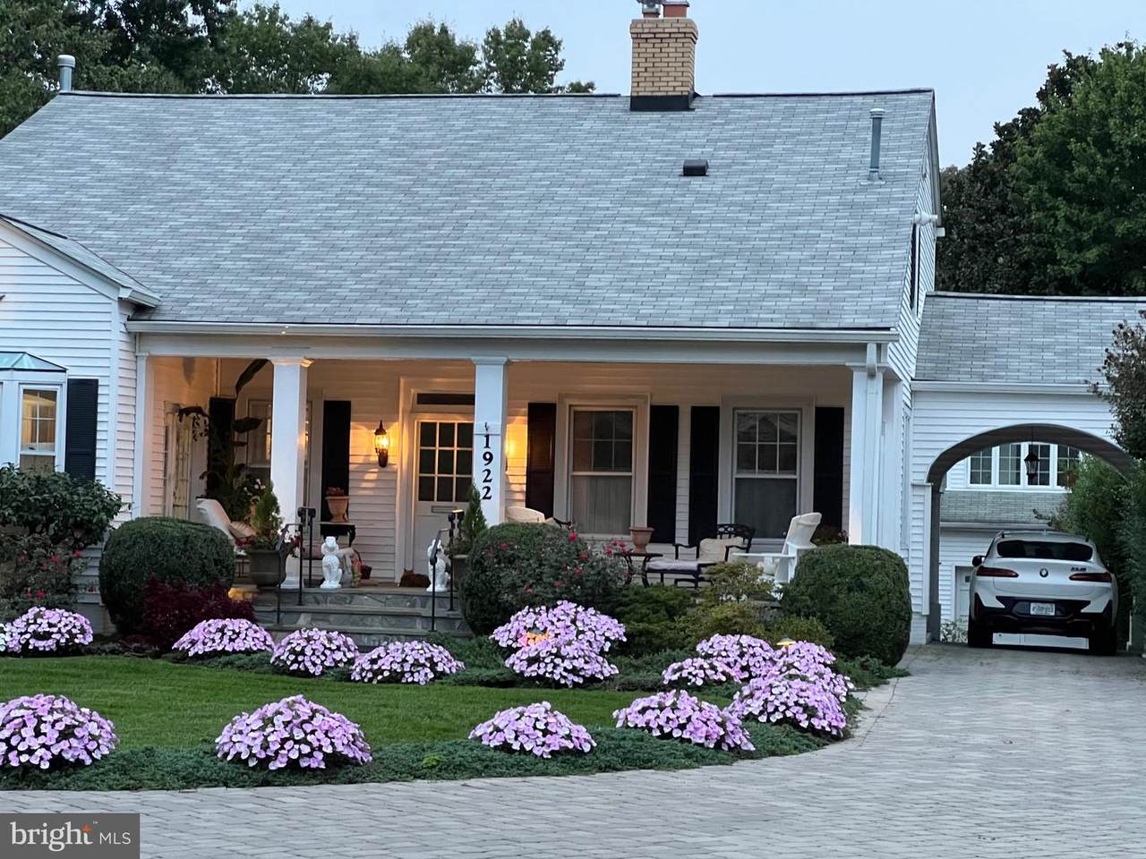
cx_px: 573
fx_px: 2549
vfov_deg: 19.1
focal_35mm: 77
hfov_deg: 25.3
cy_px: 430
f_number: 2.8
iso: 640
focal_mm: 9
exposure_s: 1/60
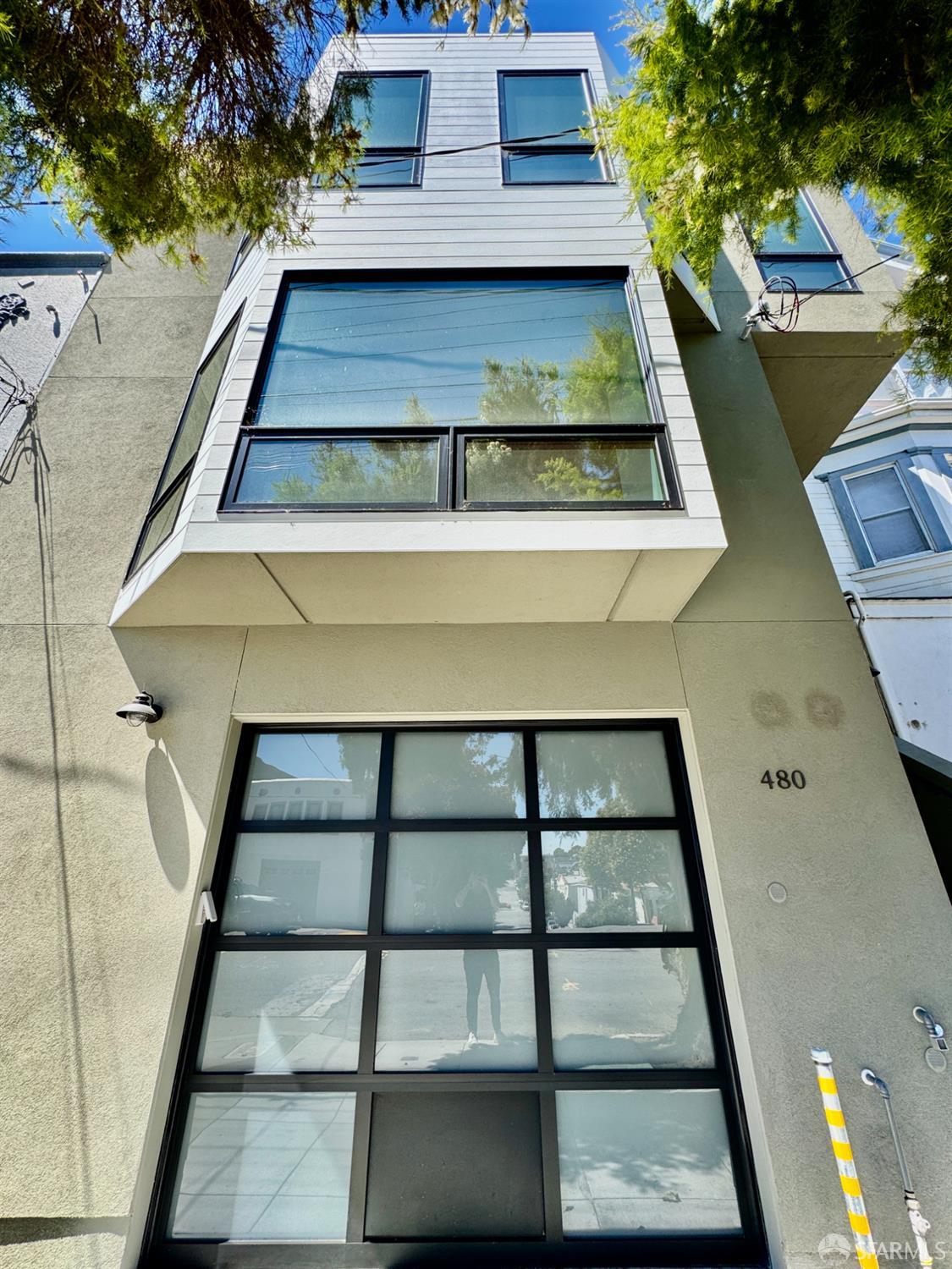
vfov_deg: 102.1
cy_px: 634
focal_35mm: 14
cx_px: 476
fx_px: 513
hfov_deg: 85.7
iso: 40
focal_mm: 2.22
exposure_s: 1/485
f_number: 2.2
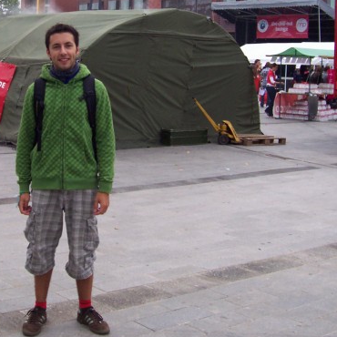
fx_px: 716
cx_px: 90
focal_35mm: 65
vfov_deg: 26.1
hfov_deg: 26.2
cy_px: 80
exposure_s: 1/182
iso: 80
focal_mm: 5.6
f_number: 2.7
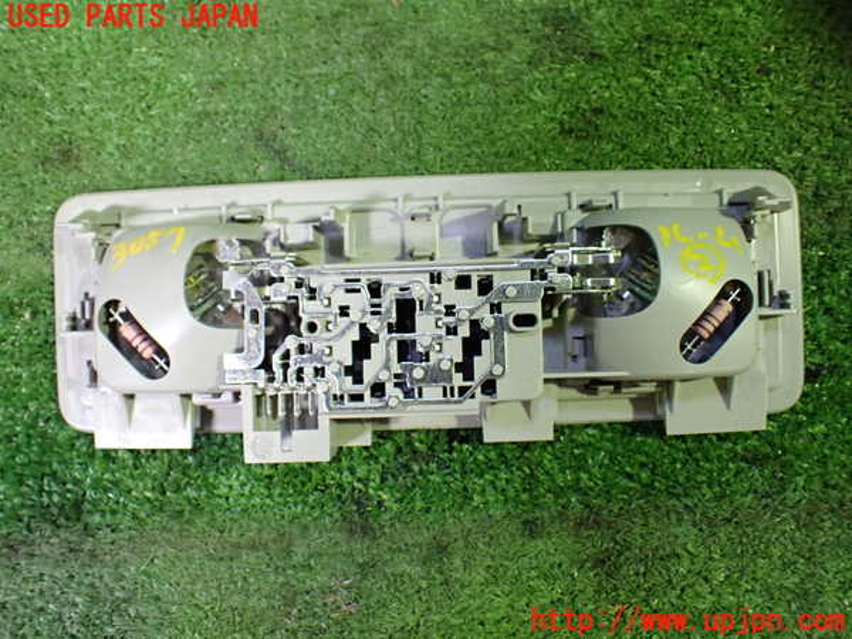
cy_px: 320
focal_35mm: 30
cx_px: 426
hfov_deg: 60.0
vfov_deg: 46.8
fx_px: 738
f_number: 2.3
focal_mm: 5.4
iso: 800
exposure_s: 1/80
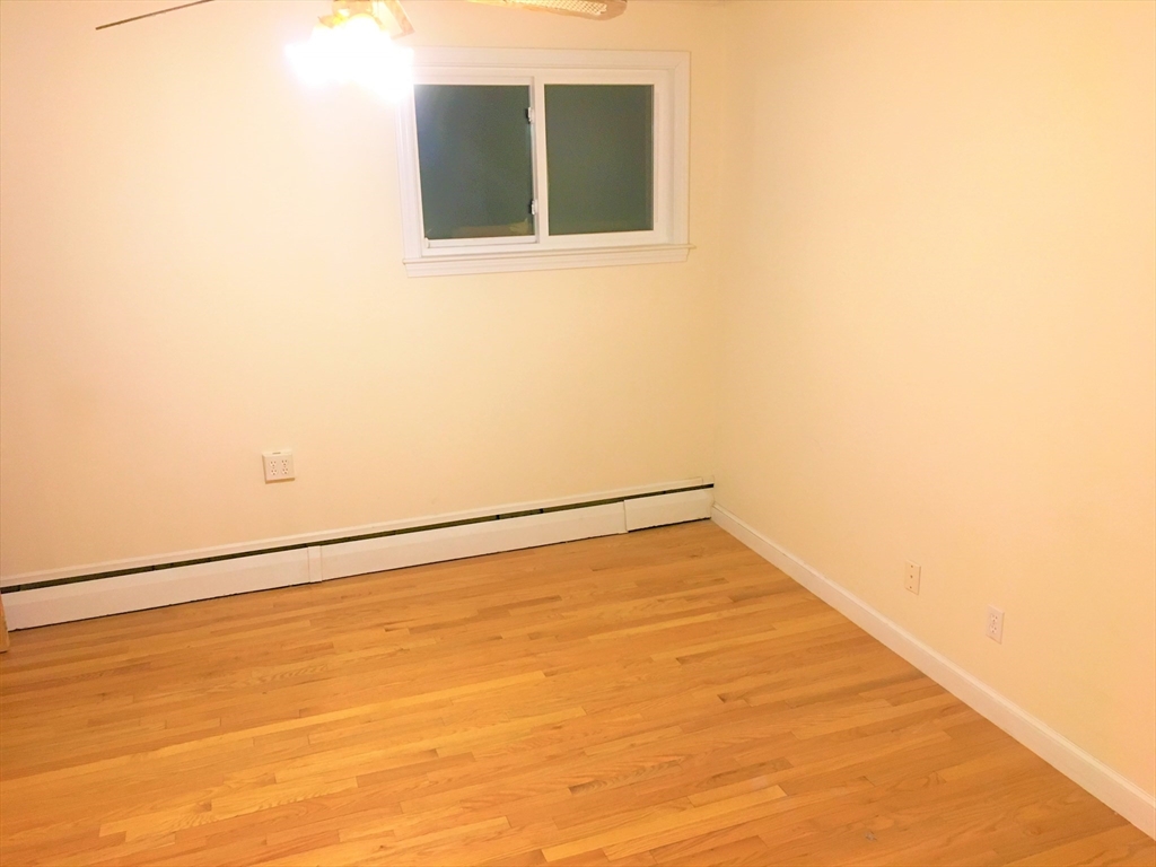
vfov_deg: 48.2
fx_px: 968
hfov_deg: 61.7
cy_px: 434
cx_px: 578
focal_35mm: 29
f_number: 2.2
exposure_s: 1/30
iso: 125
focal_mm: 4.15
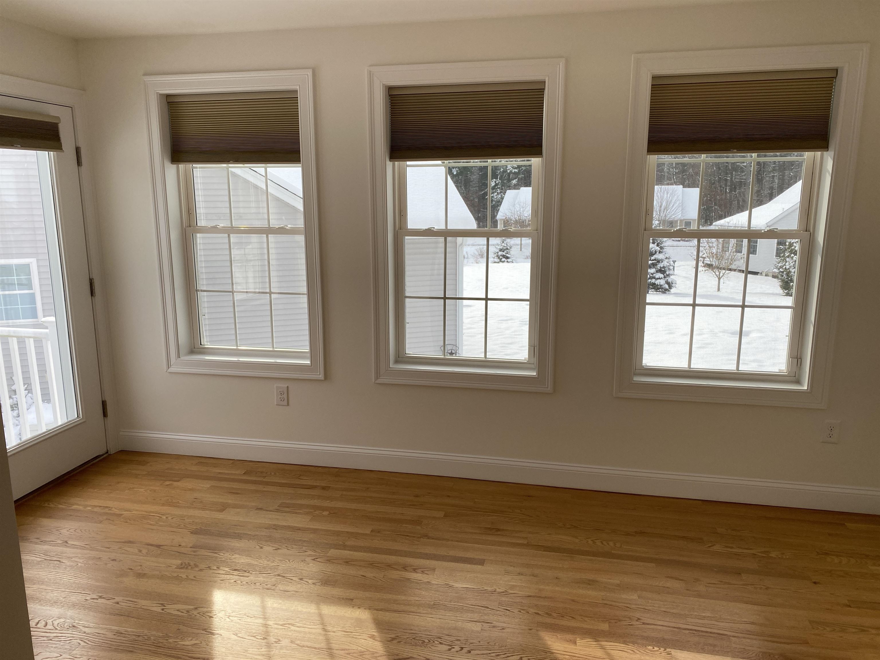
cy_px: 330
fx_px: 661
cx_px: 440
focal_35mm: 26
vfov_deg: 53.1
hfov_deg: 67.3
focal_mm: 4.25
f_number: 1.8
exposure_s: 1/531
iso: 32
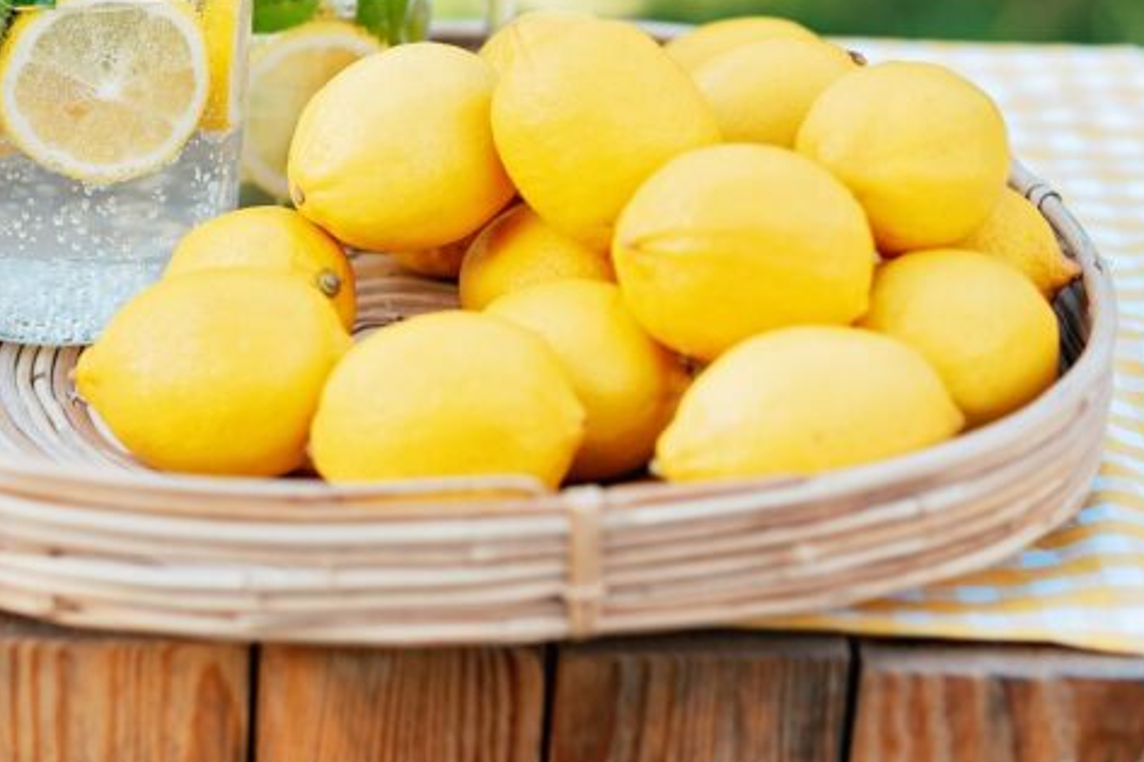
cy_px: 160
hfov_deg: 14.8
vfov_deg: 9.9
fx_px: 4384
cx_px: 288
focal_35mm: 138
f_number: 3.2
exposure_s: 1/1000
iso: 640
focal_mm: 85
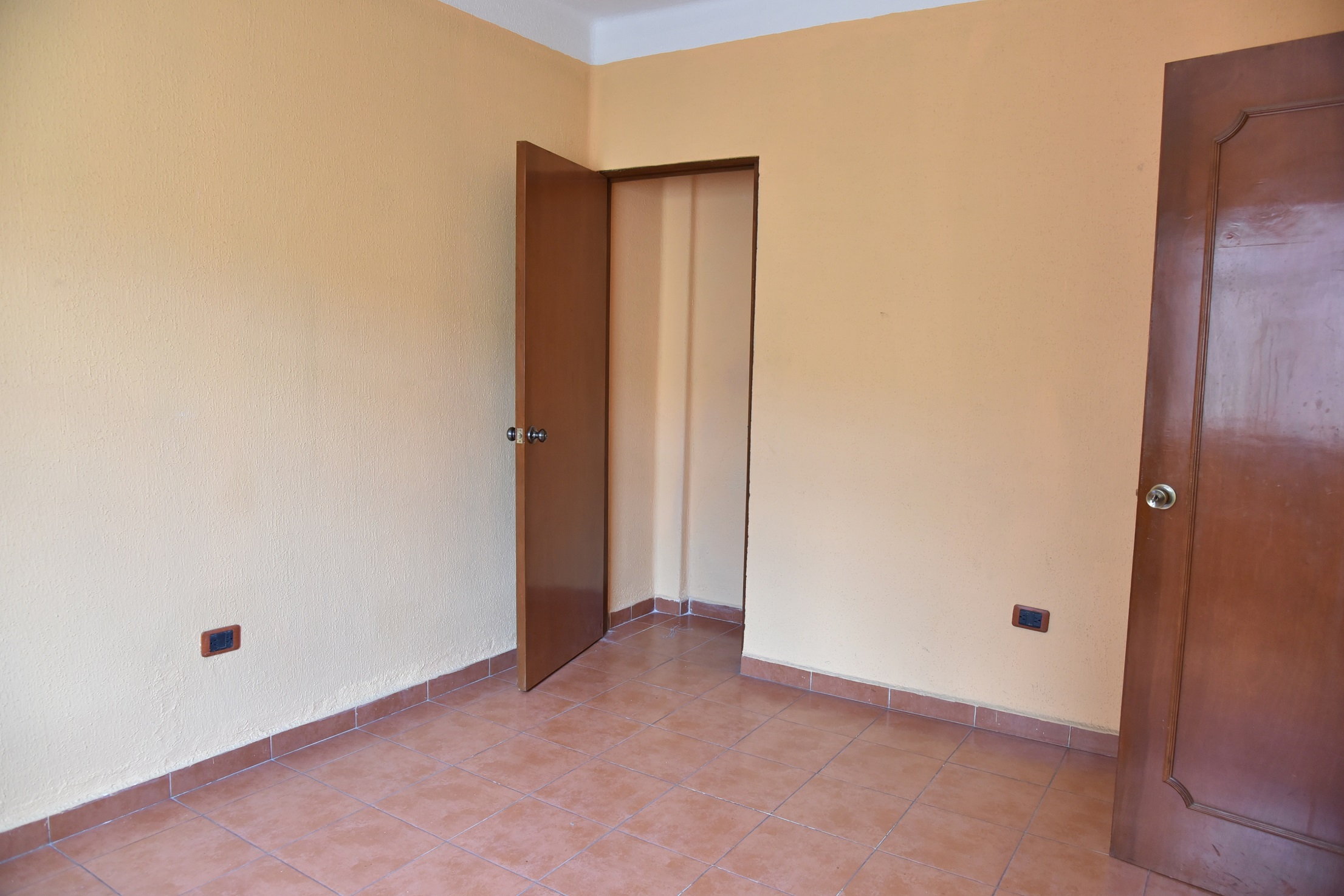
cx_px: 672
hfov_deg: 73.7
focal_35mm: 24
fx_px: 896
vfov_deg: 53.1
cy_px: 448
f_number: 5.6
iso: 1600
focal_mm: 24
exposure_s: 1/50
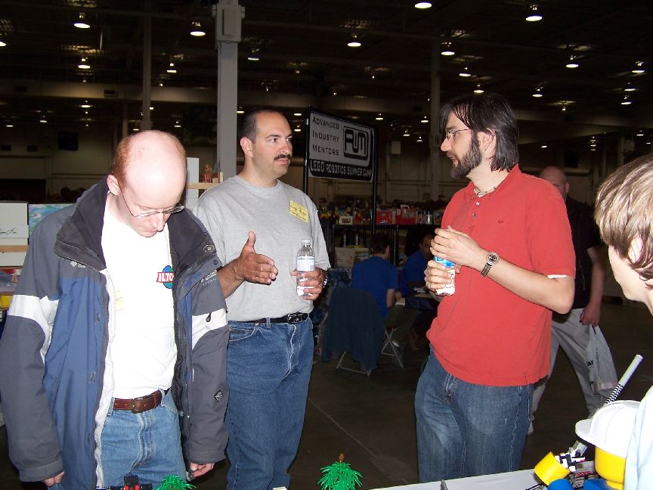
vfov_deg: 37.7
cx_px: 326
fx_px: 717
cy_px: 245
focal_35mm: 38
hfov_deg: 49.0
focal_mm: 6.3
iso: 80
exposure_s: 1/60
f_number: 2.8
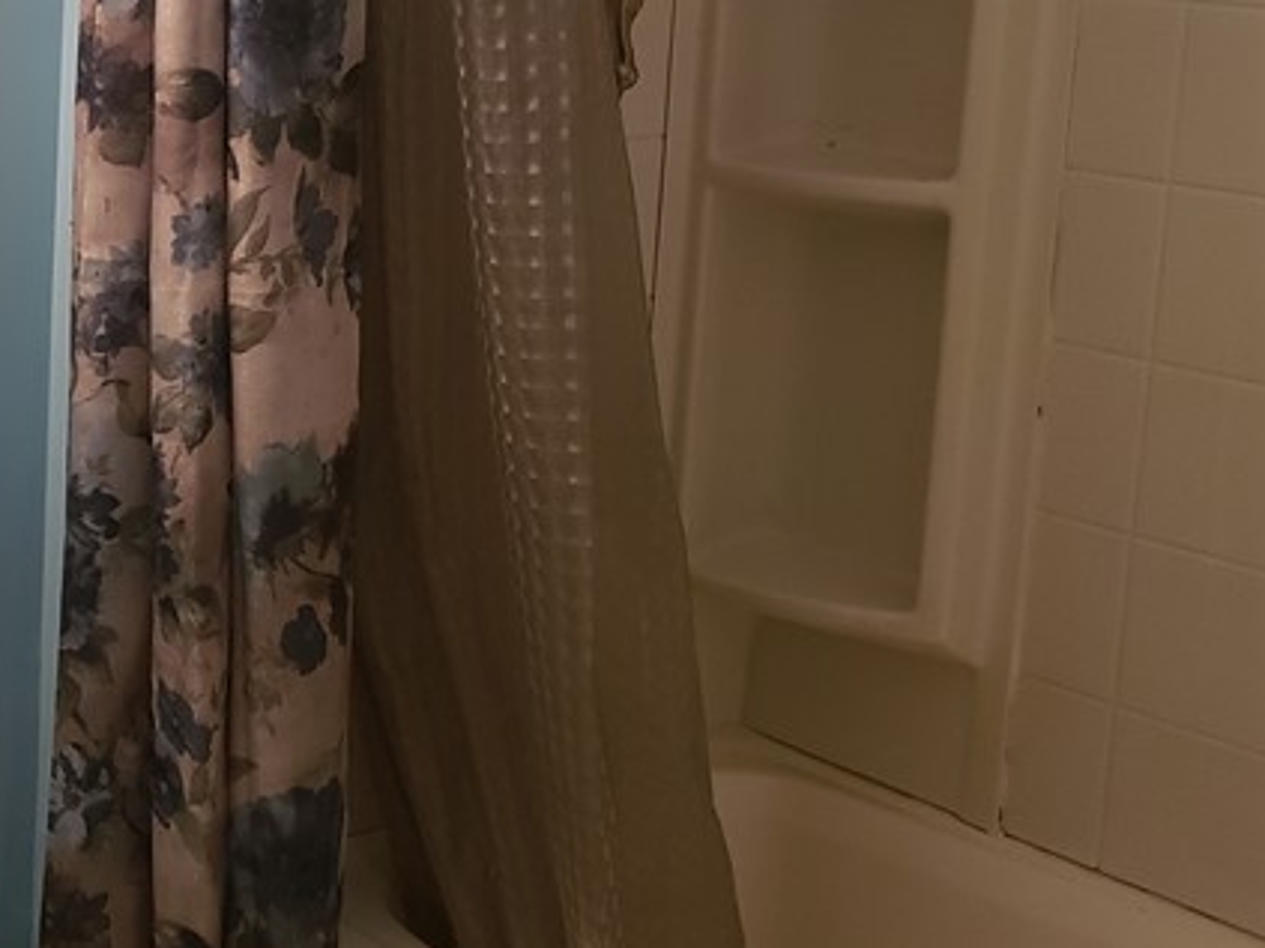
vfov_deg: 22.9
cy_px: 167
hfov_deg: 27.9
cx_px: -141
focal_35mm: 63
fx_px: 2302
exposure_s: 1/60
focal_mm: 4.3
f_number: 1.5
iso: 250
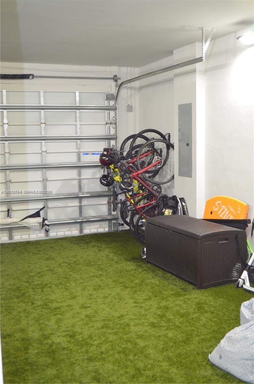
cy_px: 192
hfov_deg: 31.7
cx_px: 127
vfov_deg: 46.5
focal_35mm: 42
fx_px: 447
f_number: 4
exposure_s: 1/60
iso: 720
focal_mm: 28
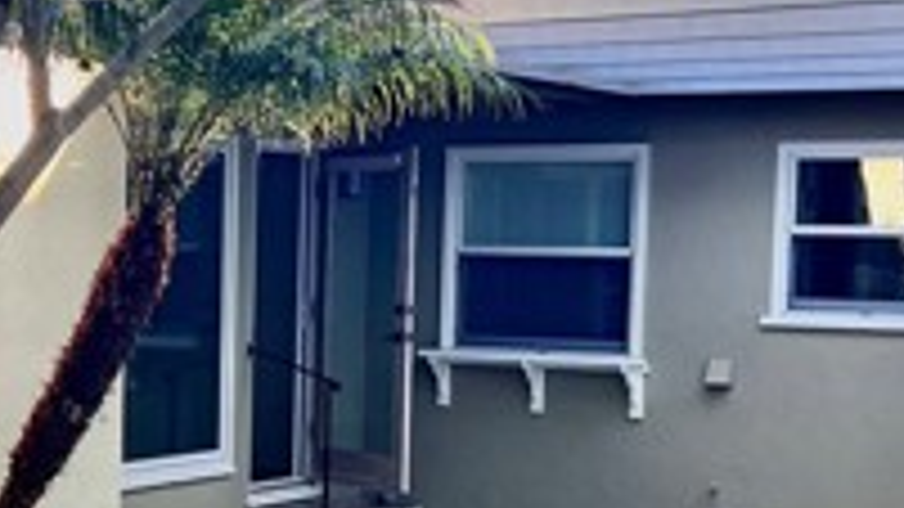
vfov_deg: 13.4
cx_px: 135
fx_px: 2157
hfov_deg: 23.2
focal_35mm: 90
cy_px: 378
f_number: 1.5
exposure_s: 1/164
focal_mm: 5.7
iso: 50
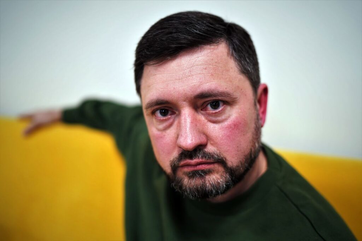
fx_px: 352
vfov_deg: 37.9
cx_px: 181
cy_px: 120
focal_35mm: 35
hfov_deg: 54.4
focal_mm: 35
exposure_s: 1/125
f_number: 1.6
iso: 320
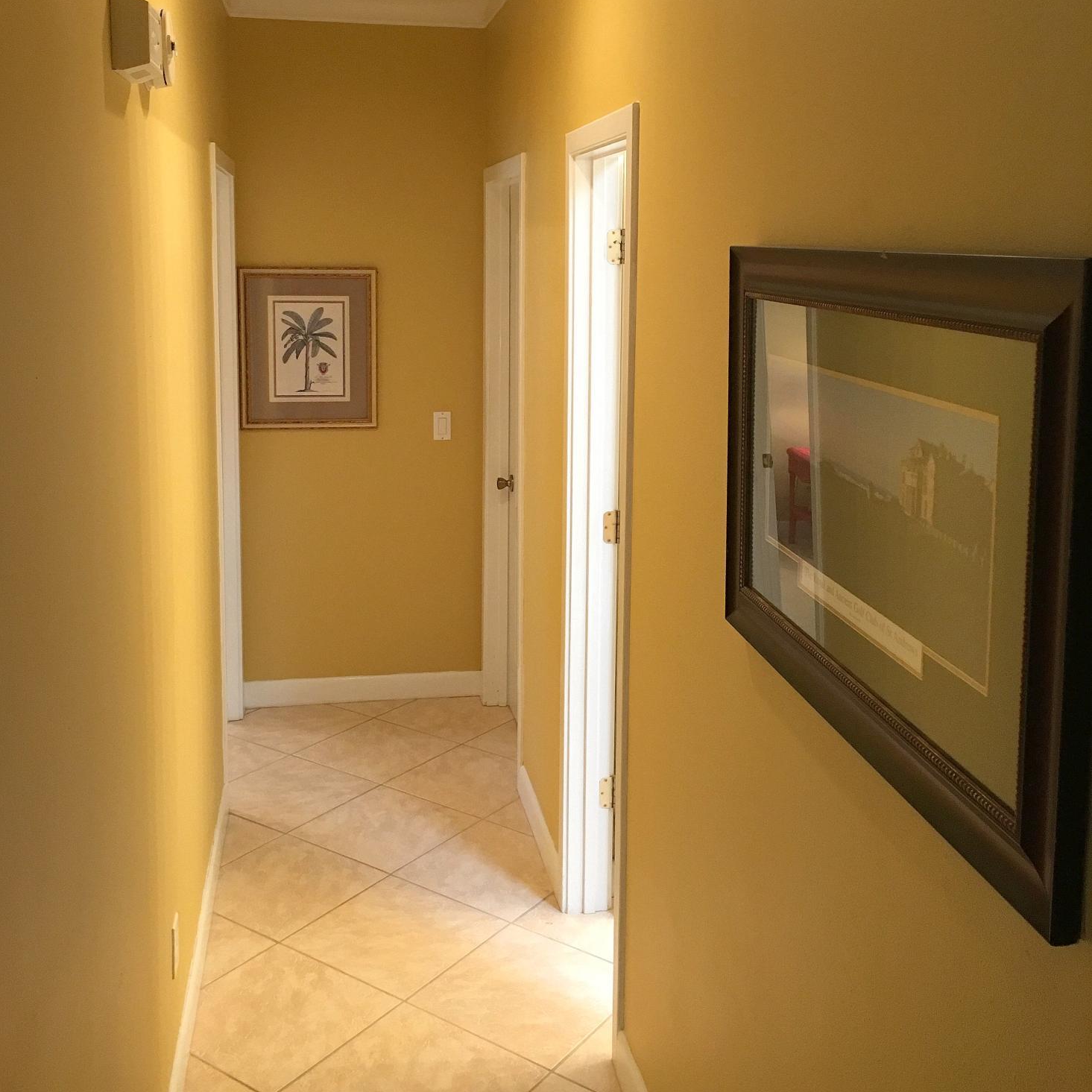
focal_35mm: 35
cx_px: 534
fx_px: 1249
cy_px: 420
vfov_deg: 46.9
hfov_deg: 47.2
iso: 80
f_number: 2.2
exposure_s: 1/15
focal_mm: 4.15
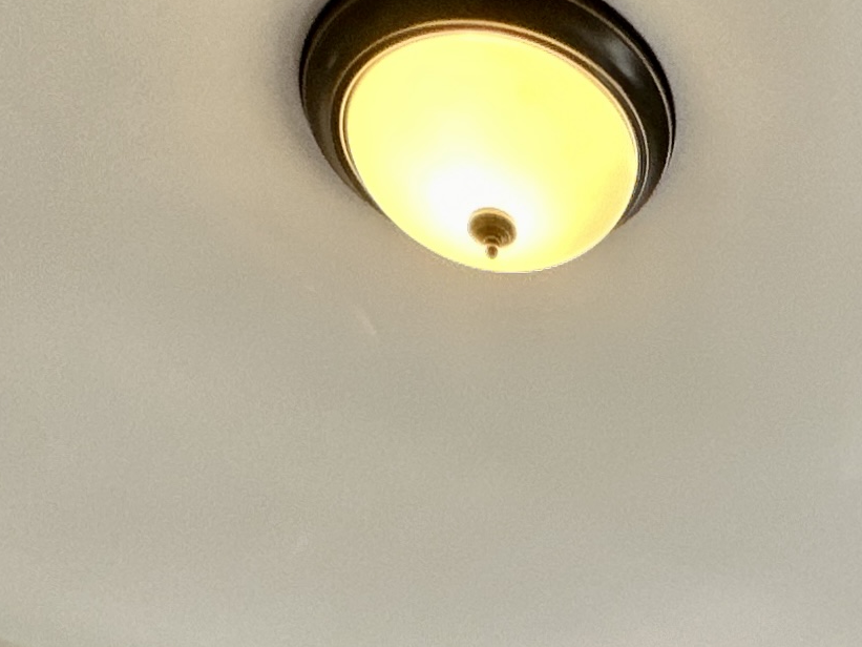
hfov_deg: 27.9
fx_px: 1669
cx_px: 775
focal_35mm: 67
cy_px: 1482
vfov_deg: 15.0
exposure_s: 1/60
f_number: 2.2
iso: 64
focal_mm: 2.22
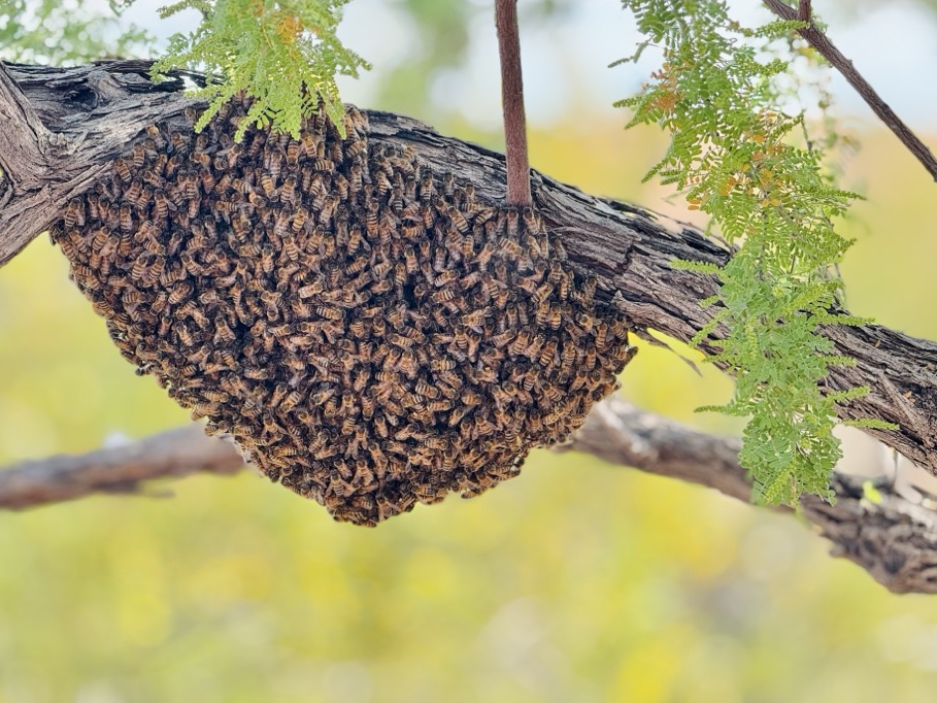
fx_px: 3574
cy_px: 320
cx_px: 428
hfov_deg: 14.9
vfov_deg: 11.2
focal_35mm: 132
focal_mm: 15.66
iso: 80
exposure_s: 1/99
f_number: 2.8
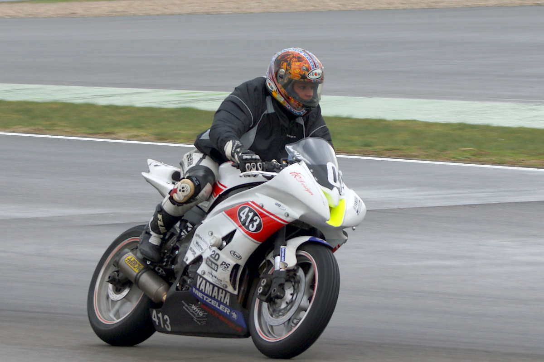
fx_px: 3400
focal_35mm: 225
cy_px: 181
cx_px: 272
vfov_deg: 6.1
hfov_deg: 9.1
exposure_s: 1/320
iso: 200
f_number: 9
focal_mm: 150
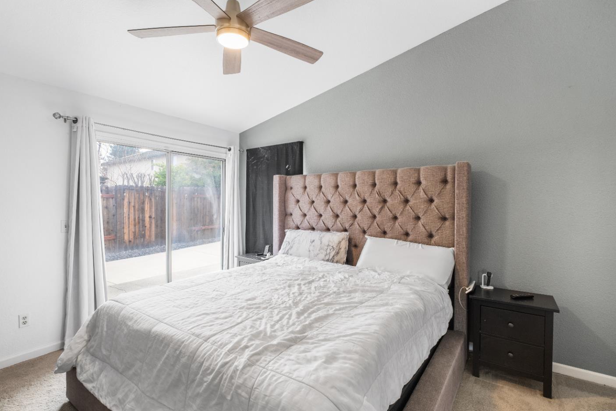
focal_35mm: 16
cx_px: 301
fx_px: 274
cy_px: 210
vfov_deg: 73.8
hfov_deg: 96.7
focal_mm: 10
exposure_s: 1/50
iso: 160
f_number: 5
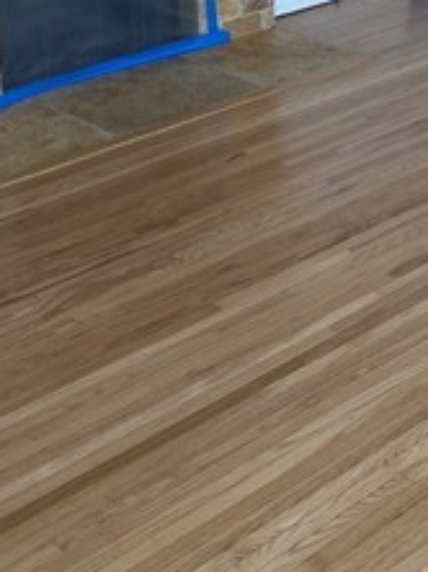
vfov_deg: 25.0
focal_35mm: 75
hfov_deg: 19.5
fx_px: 1239
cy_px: 28
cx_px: 322
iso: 50
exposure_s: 1/120
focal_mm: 5.1
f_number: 1.6
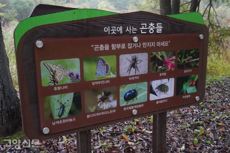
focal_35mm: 38
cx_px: 115
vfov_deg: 35.5
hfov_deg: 51.3
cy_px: 76
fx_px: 240
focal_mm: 25
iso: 6400
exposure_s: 1/80
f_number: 4
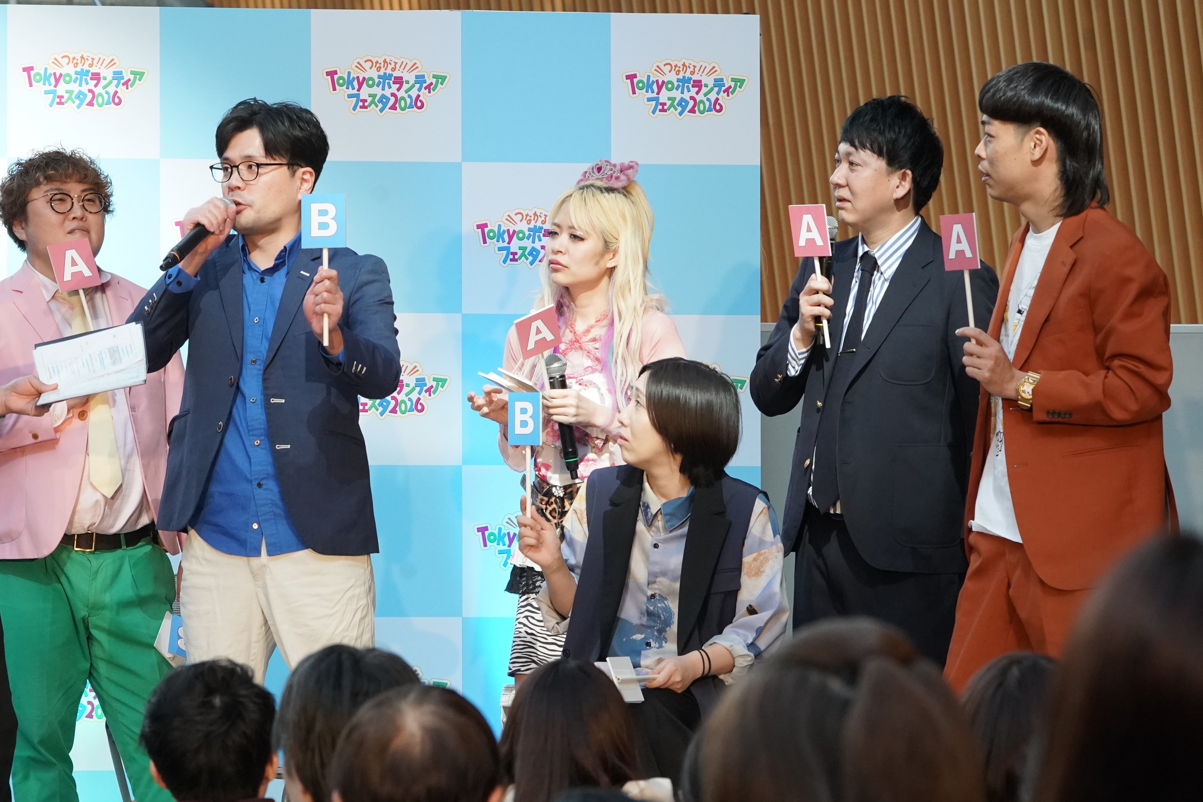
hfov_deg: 10.3
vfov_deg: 6.9
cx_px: 433
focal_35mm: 199
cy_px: 438
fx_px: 6649
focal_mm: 143
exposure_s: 1/320
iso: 4000
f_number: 9
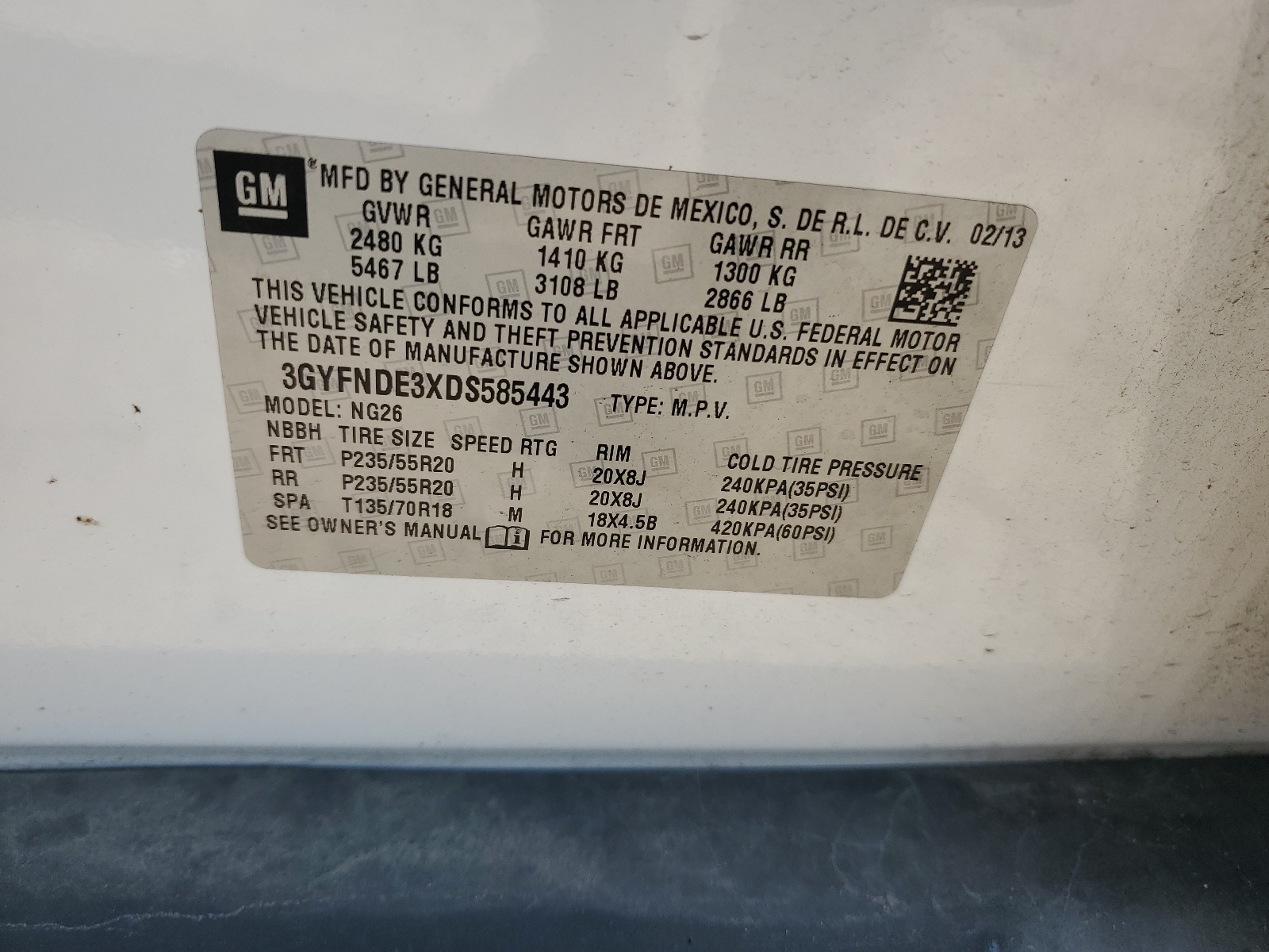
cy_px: 476
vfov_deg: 53.1
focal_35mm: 26
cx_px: 634
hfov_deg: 67.3
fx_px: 953
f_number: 1.5
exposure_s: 1/909
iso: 50
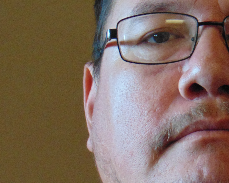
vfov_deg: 5.8
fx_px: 1816
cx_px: 234
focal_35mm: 268
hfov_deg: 7.2
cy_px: 92
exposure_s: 1/50
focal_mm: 19.4
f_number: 3.9
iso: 320
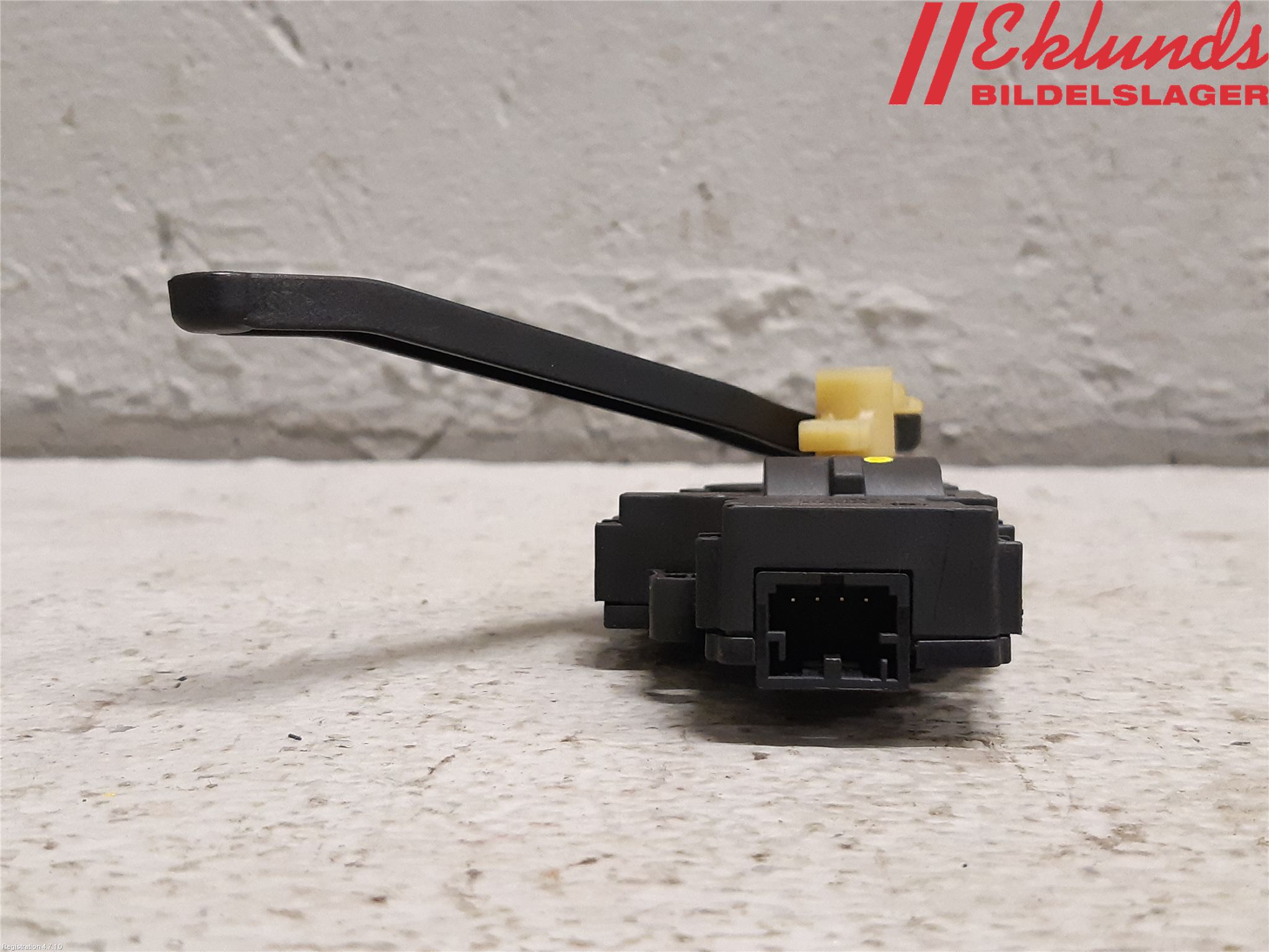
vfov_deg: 53.1
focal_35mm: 26
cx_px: 634
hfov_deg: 67.3
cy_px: 476
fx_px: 953
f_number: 1.7
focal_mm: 3.93
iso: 320
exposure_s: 1/50
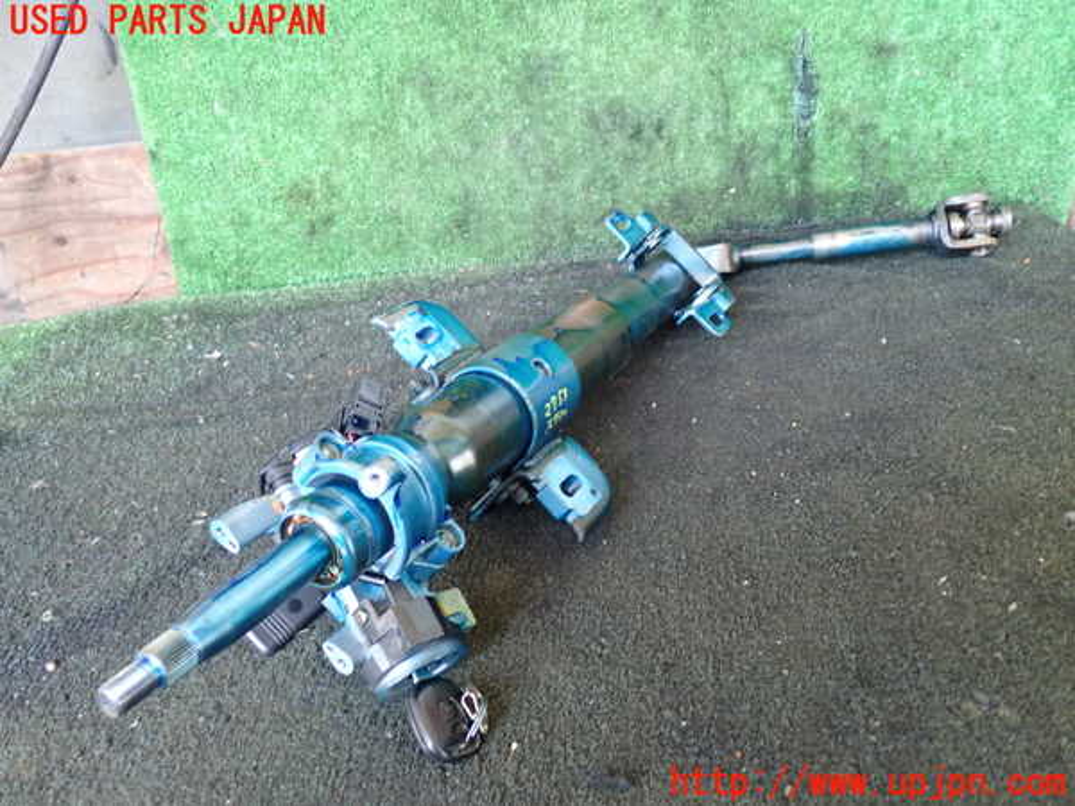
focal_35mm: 30
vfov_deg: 46.8
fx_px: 932
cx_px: 538
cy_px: 403
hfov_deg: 60.0
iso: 320
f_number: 2.3
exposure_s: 1/30
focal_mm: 5.4
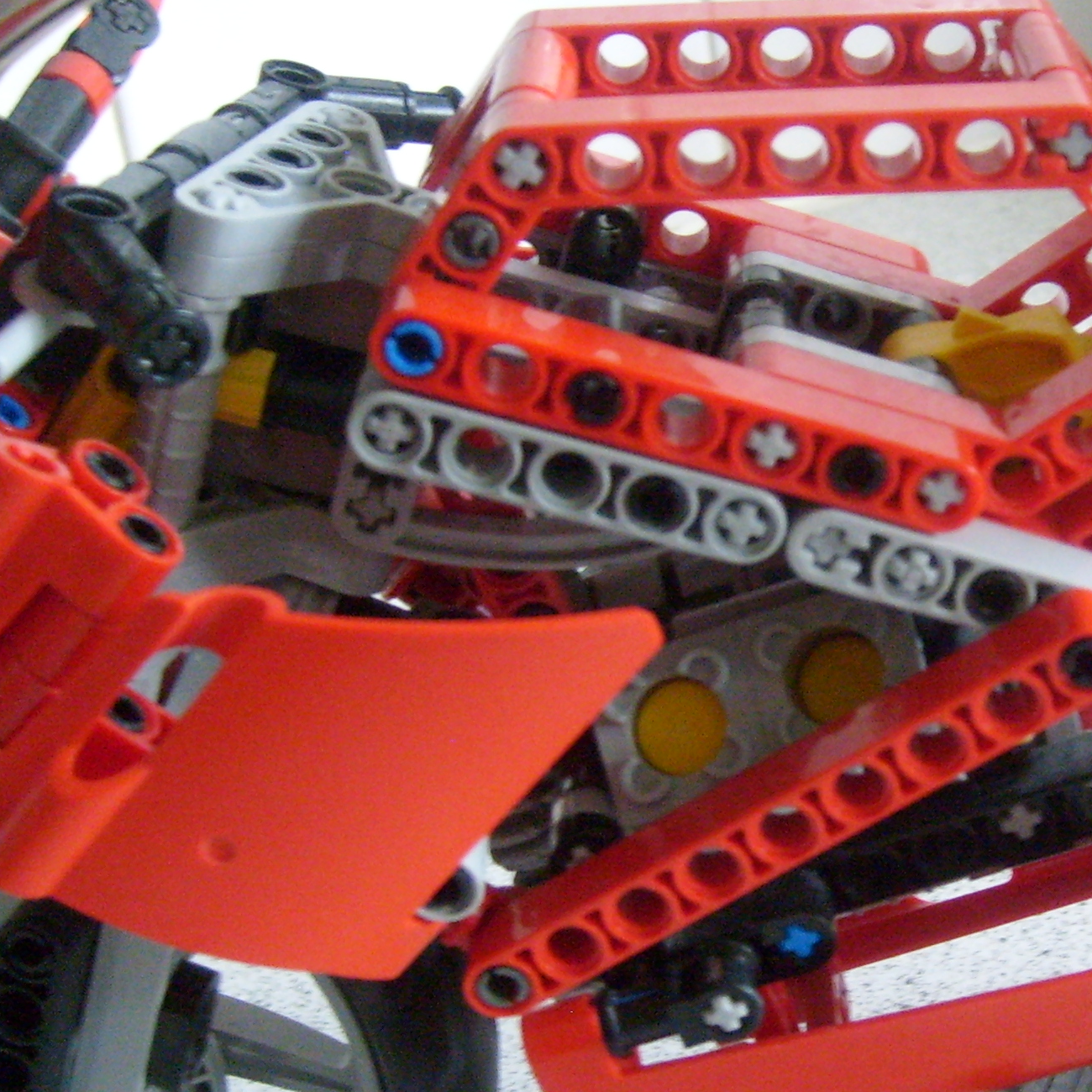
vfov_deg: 25.7
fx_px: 2391
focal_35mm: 67
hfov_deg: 25.3
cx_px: 858
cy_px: 618
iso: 200
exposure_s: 1/20
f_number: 2.8
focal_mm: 5.8
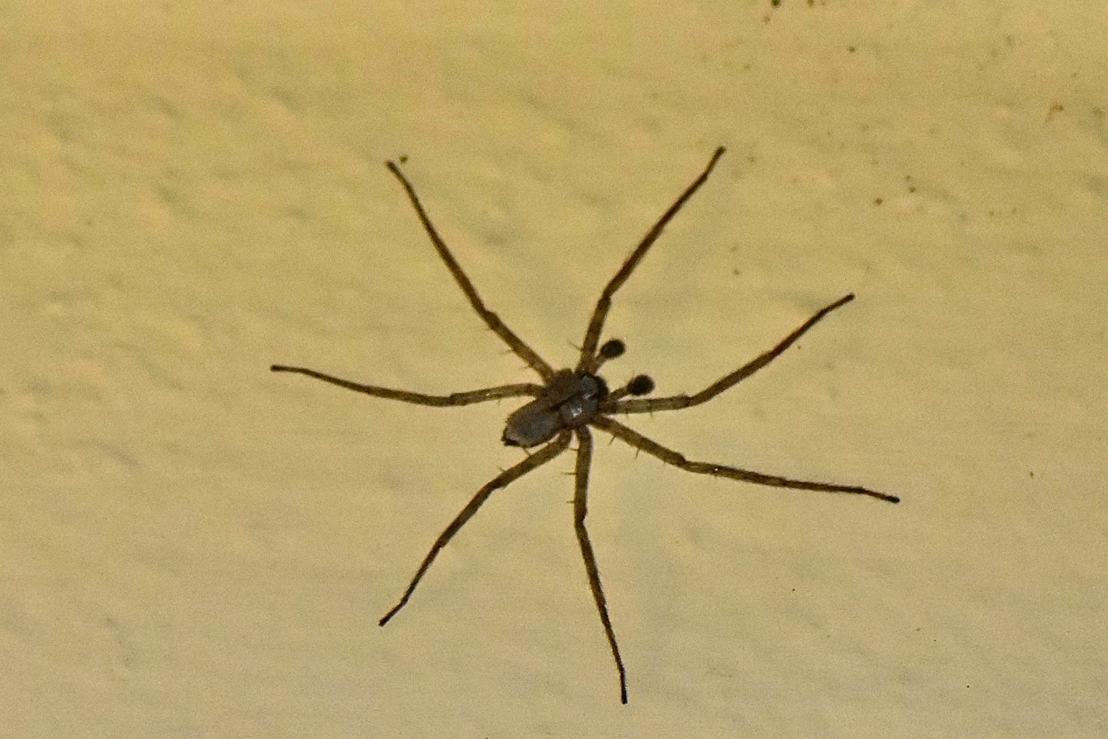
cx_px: 554
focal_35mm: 300
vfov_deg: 4.6
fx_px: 9233
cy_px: 370
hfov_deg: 6.9
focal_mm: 200
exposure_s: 1/60
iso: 4000
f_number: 7.1
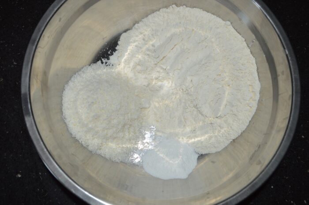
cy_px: 102
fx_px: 257
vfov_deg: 43.5
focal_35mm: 30
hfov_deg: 62.0
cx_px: 154
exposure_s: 1/60
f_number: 8
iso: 100
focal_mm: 20
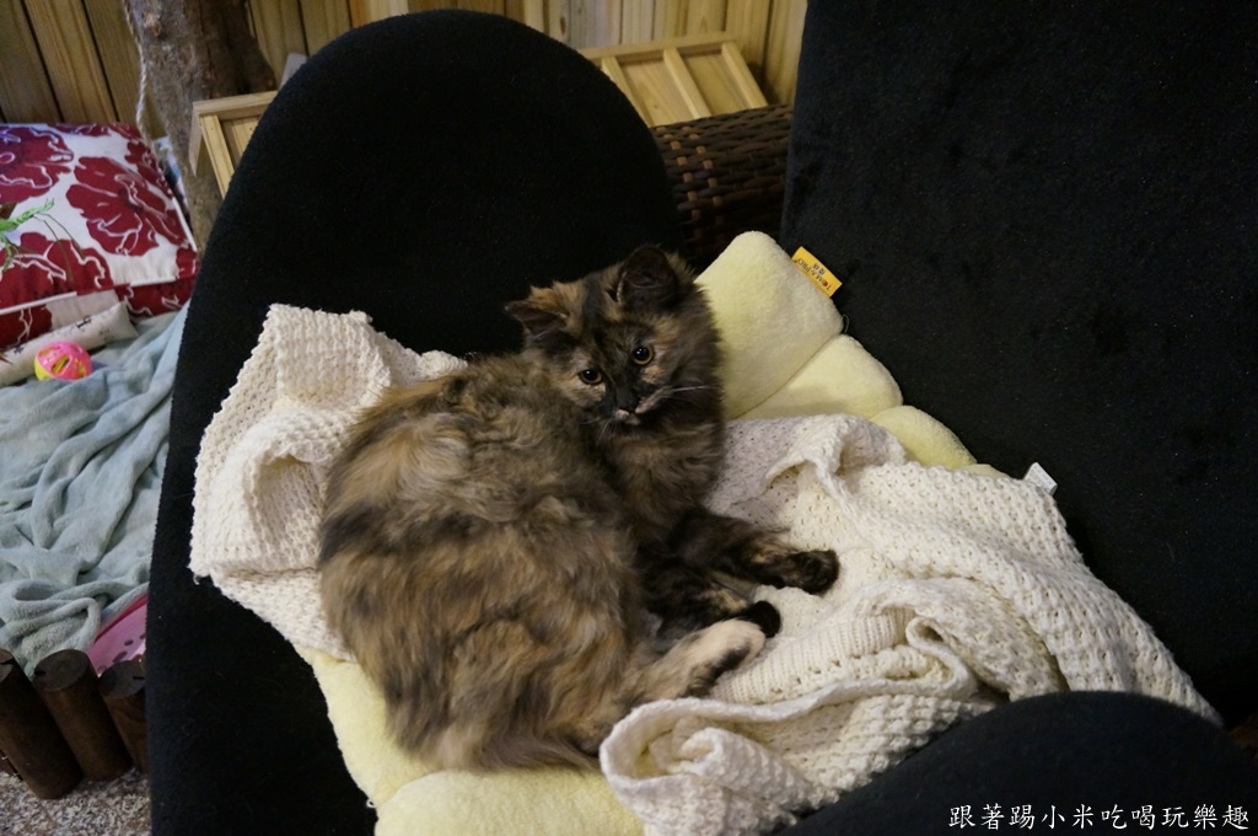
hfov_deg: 67.4
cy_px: 418
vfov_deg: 47.8
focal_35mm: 27
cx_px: 629
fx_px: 942
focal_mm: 18
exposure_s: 1/30
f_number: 4
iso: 3200
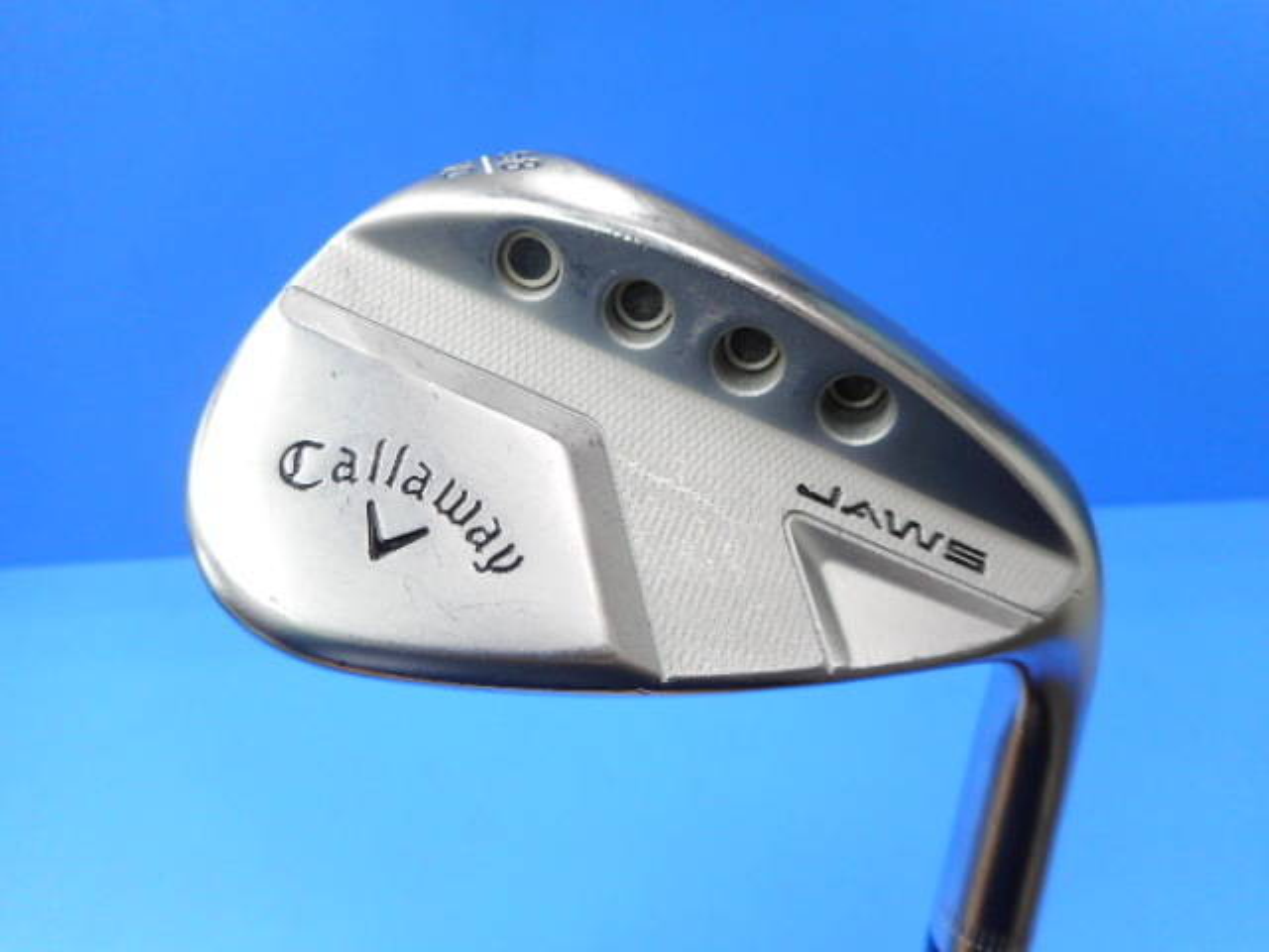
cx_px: 634
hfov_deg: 69.4
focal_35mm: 25
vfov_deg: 54.9
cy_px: 476
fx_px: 916
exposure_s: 1/30
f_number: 3.7
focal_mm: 4.5
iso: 125
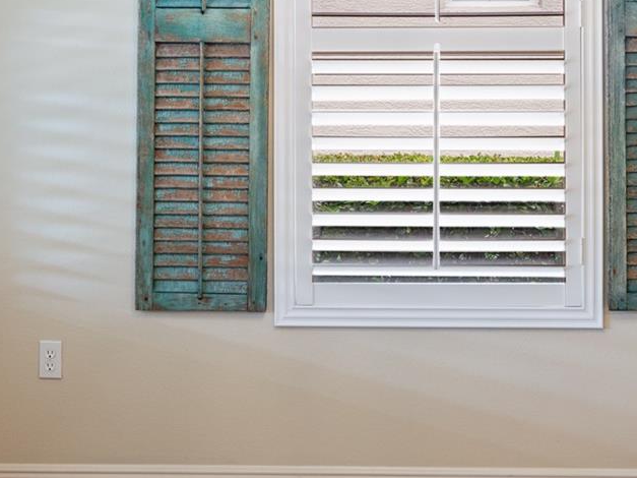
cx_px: 385
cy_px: 112
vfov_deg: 26.4
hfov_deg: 35.1
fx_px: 1003
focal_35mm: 54
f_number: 6.7
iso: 500
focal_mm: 22.2
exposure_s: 1/10
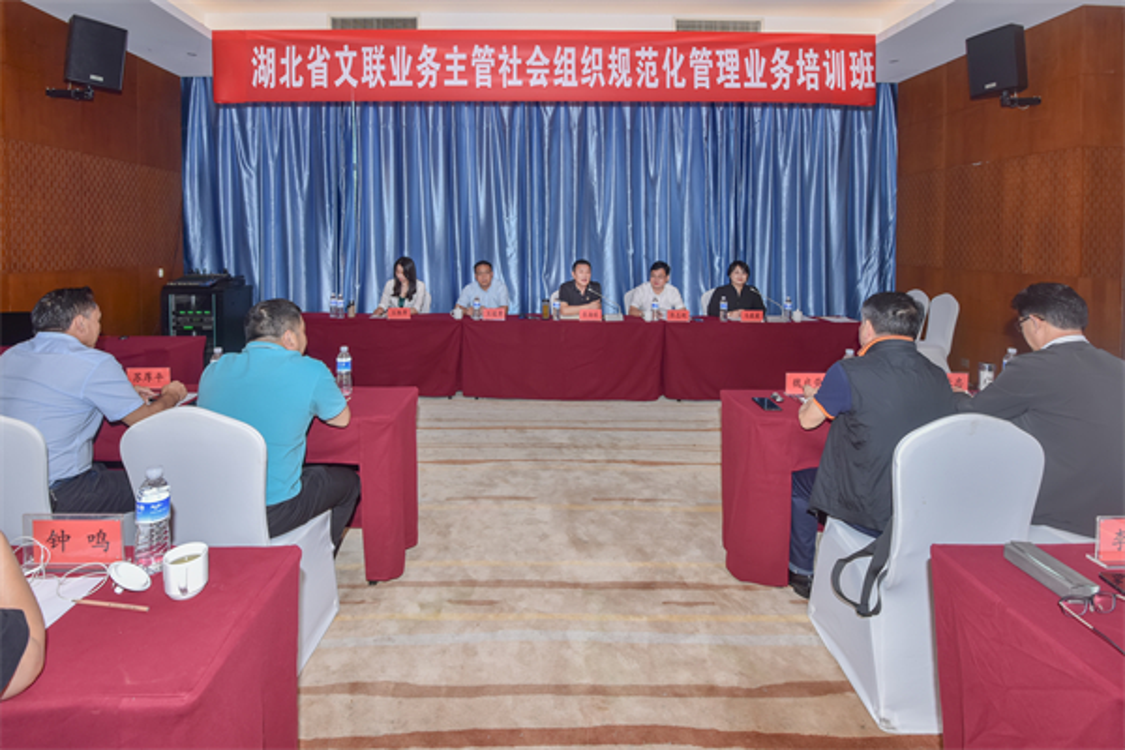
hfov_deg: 96.7
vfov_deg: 73.7
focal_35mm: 16
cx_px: 562
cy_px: 375
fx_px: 500
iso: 160
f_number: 8
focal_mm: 16
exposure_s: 1/60
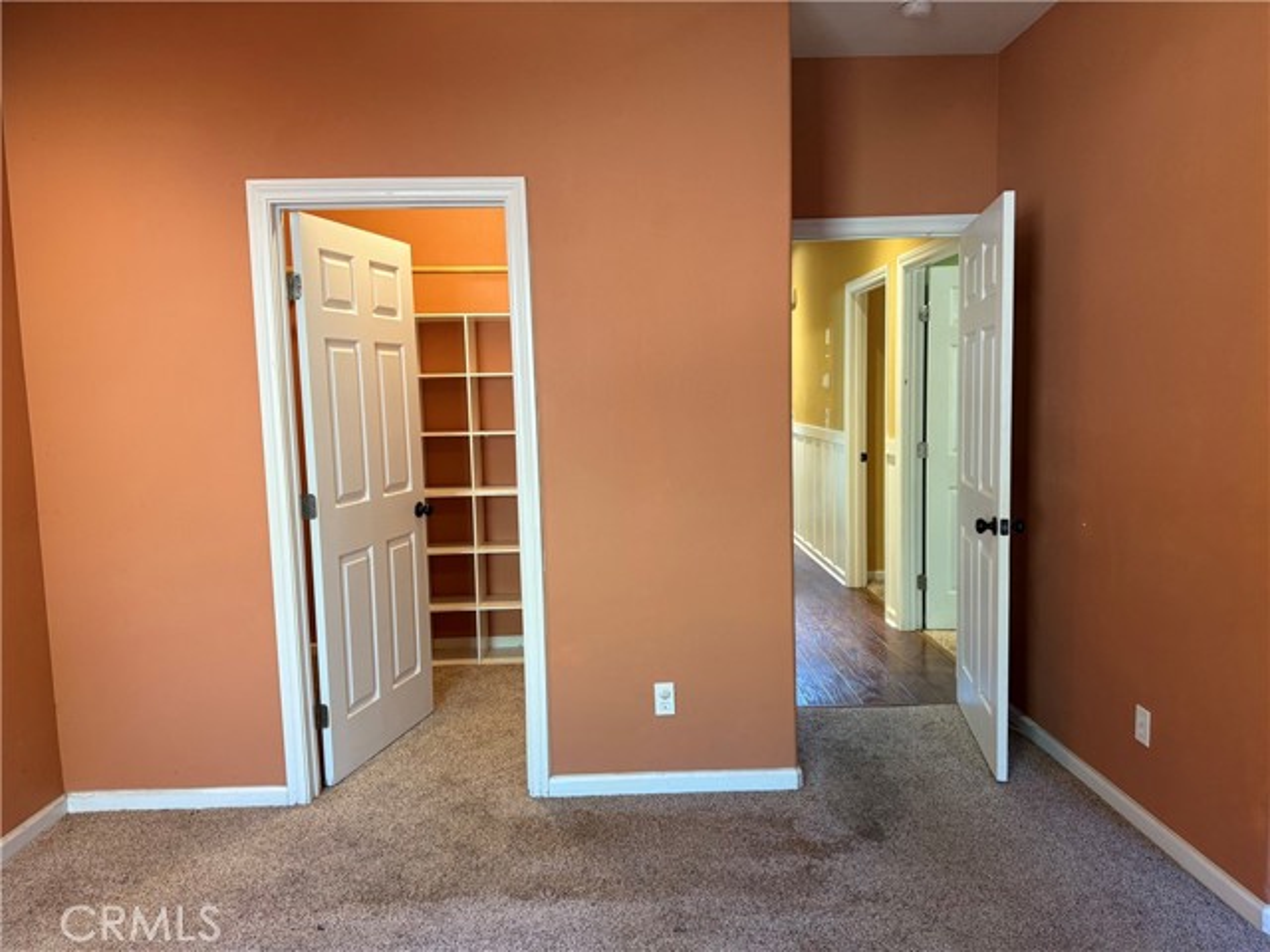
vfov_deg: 56.8
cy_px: 476
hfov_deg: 71.6
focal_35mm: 24
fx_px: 881
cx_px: 635
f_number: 1.78
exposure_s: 1/60
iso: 200
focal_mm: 6.76
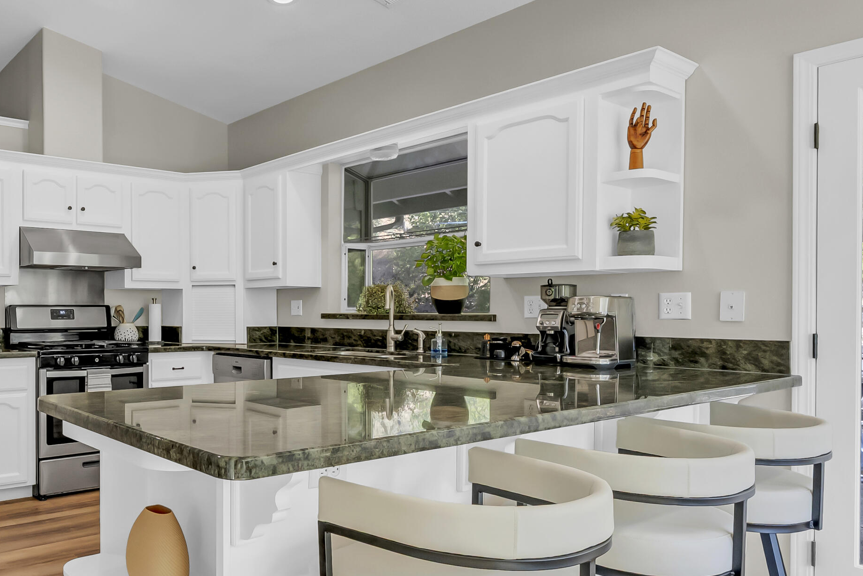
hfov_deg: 63.3
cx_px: 171
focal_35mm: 26
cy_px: 315
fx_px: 624
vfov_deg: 49.5
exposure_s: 1/80
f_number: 10
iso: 1600
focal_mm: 16
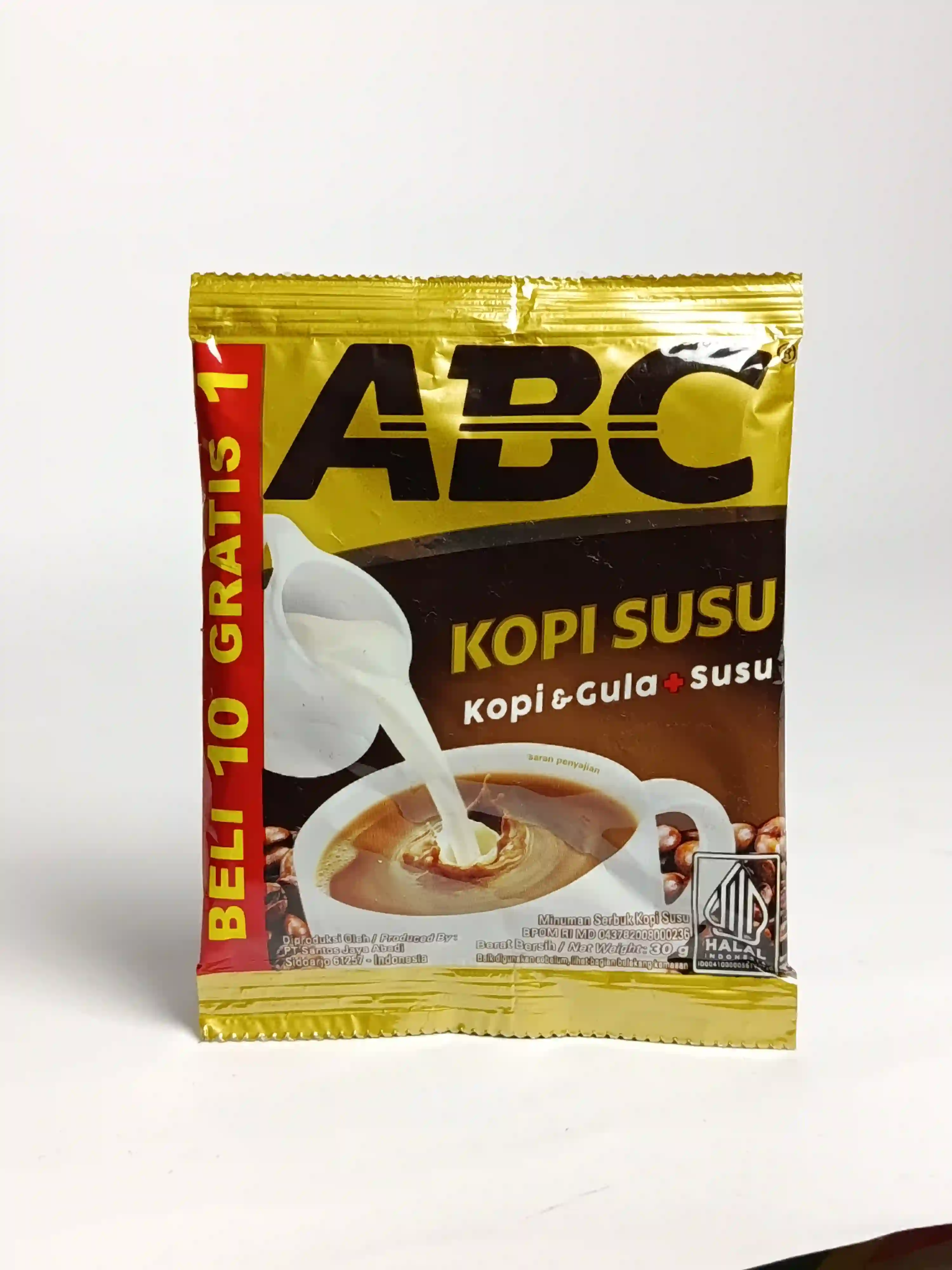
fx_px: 1760
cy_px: 635
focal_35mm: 48
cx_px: 476
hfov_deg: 30.3
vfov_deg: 39.7
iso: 210
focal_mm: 5.24
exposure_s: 1/100
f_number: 1.7
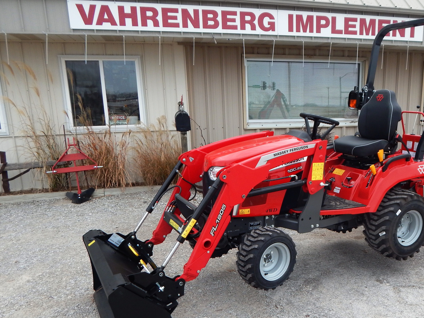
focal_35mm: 32
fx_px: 392
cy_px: 194
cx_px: 284
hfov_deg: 55.6
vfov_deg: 43.9
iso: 125
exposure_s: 1/160
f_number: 3
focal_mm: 4
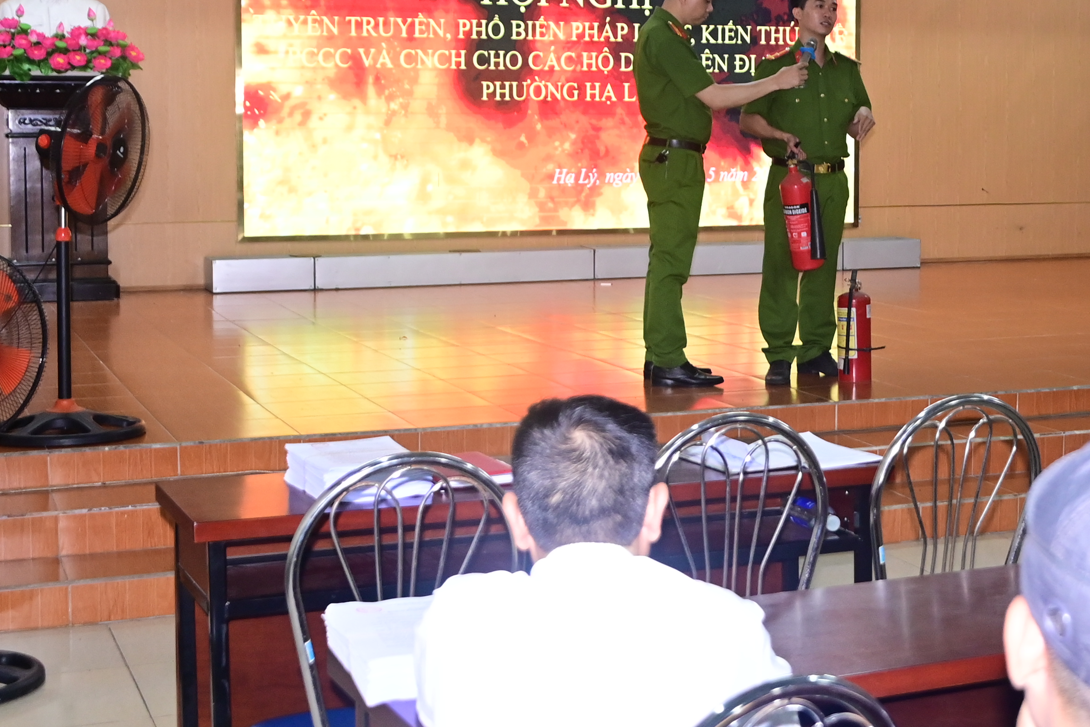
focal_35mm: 62
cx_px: 836
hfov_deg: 31.7
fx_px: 1877
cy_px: 169
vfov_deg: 21.7
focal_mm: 25
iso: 1600
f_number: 4
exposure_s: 1/200
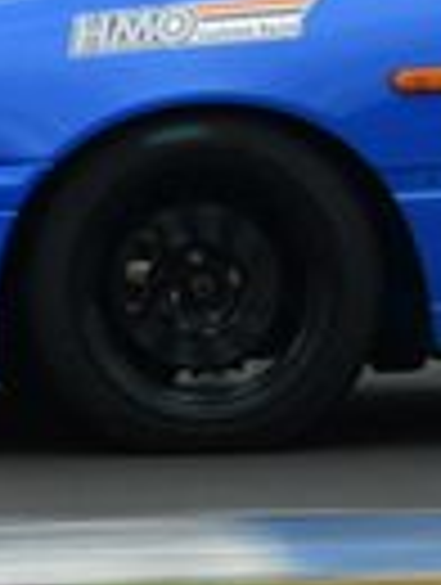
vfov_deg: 1.7
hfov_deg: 1.2
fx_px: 20249
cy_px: -378
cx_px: 918
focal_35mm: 1196
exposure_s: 1/250
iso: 500
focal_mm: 135
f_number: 11
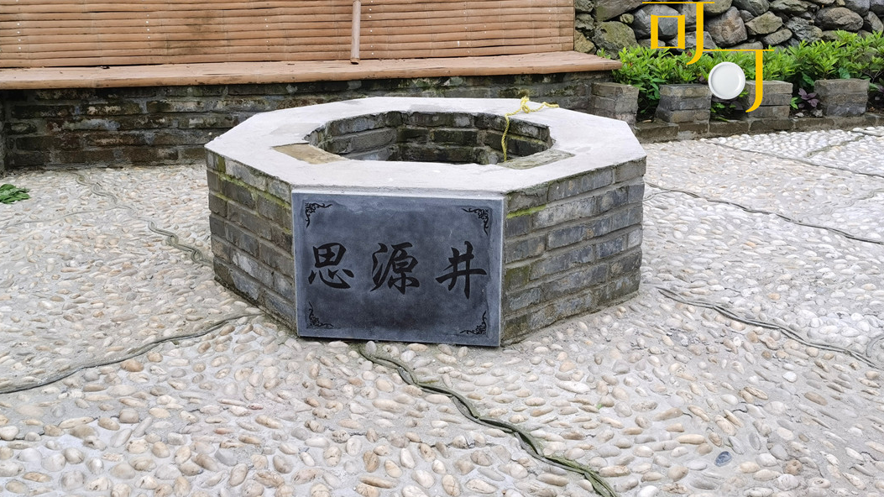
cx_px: 449
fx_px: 891
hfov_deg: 52.8
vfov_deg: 31.0
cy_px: 186
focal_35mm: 38
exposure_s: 1/874
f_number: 1.6
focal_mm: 5.56
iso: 50
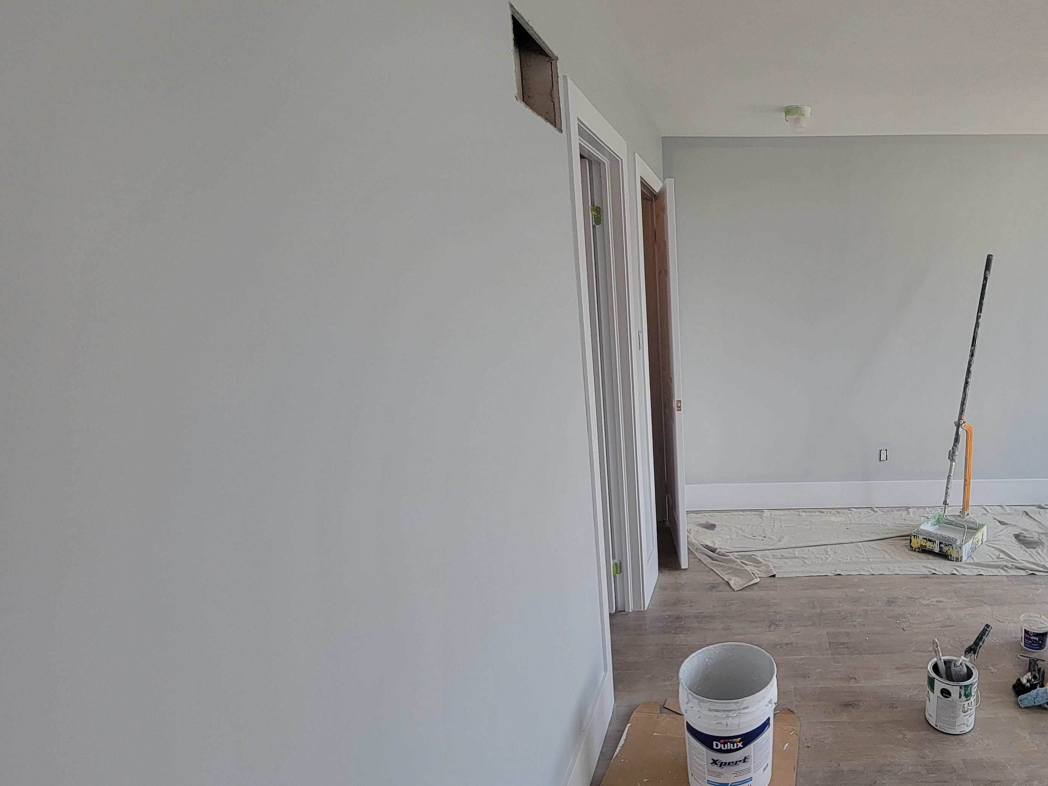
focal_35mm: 19
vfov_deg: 68.7
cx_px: 765
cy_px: 408
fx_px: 575
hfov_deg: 79.3
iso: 80
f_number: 2.2
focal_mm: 2.2
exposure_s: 1/120
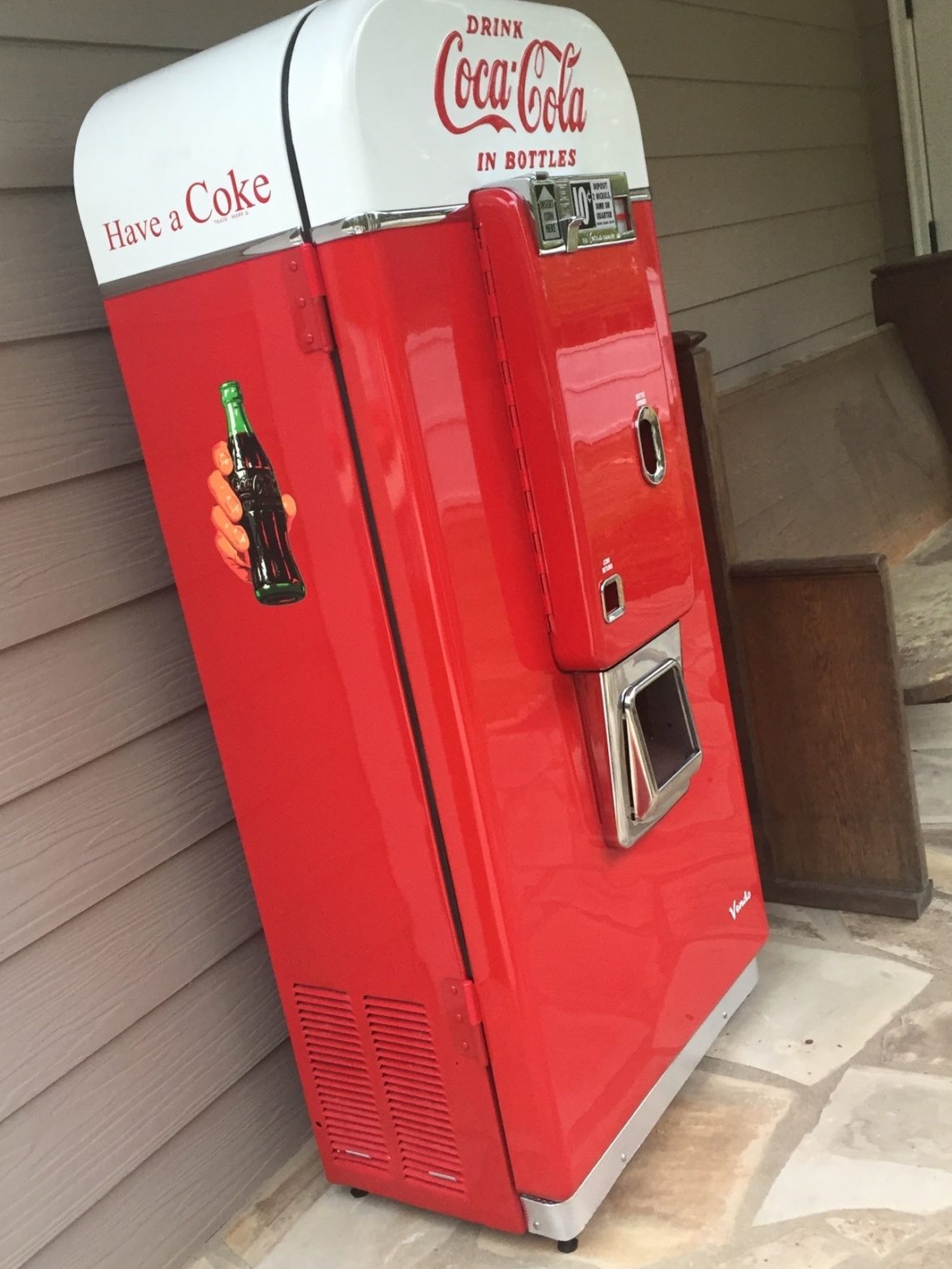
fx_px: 1284
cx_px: 448
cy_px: 630
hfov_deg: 40.7
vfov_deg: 52.6
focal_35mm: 35
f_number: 2.2
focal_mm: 4.15
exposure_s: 1/30
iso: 50
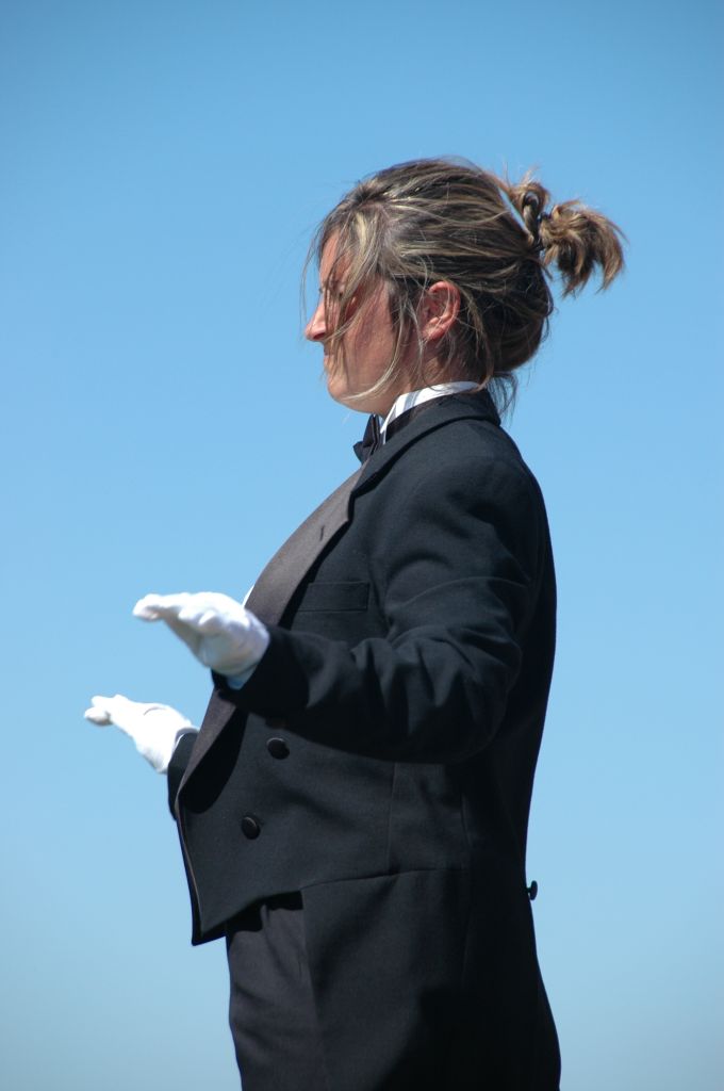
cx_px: 362
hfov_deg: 4.6
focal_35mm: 300
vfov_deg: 6.9
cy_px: 546
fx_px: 9074
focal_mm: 200
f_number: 6.3
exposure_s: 1/500
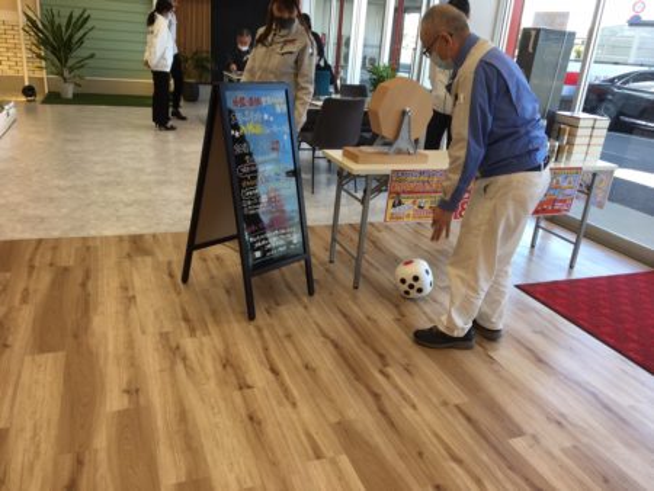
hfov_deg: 61.6
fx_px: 548
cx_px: 327
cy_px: 246
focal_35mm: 29
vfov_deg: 48.3
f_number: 2.2
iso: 32
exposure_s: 1/120
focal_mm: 4.15
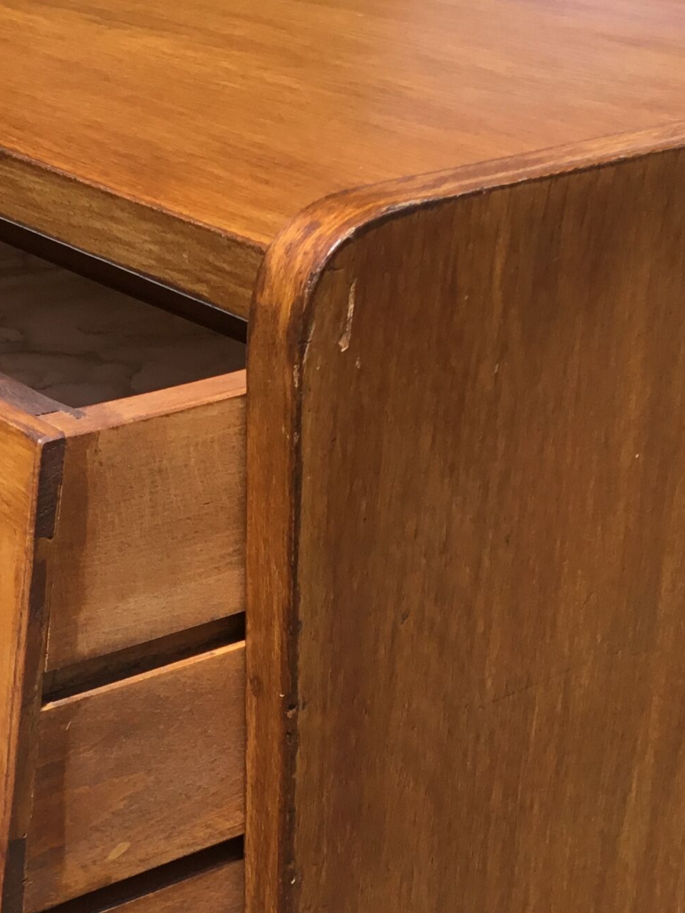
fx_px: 2031
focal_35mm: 77
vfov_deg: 24.7
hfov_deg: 18.8
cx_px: 78
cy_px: 807
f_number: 2.4
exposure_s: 1/776
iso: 25
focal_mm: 3.3
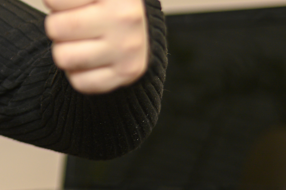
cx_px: -151
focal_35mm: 189
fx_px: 1501
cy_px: -35
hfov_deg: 10.5
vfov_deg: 7.2
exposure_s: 1/160
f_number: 2
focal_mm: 50
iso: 100
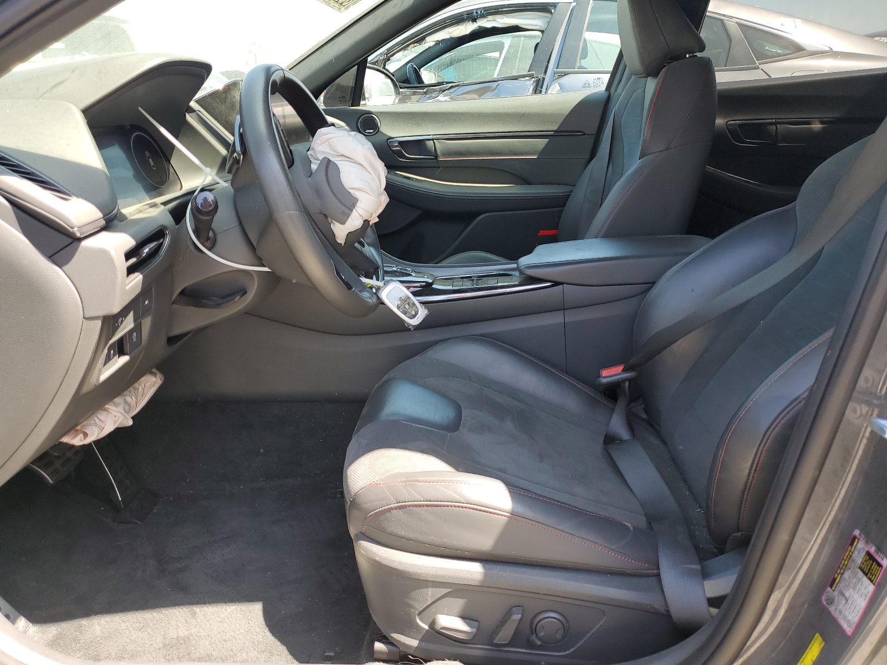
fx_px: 666
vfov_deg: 53.1
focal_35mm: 26
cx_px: 444
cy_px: 332
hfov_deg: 67.3
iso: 50
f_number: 1.5
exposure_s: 1/263
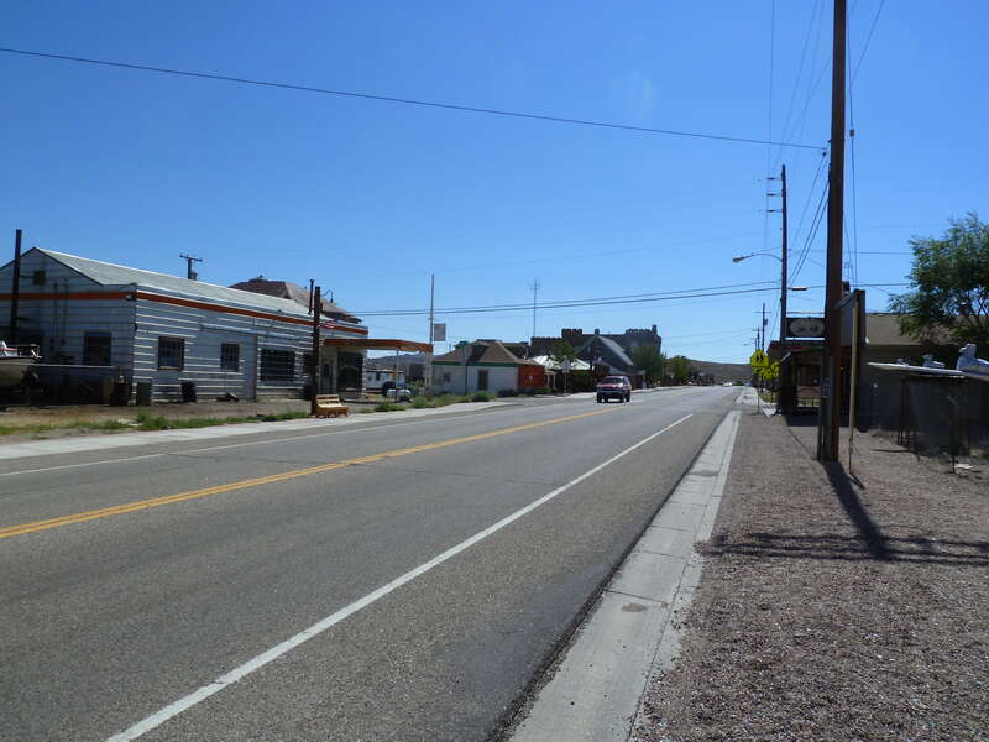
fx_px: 714
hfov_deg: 69.4
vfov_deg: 54.9
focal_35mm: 25
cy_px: 371
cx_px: 494
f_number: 5.6
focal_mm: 4.1
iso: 80
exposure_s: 1/640
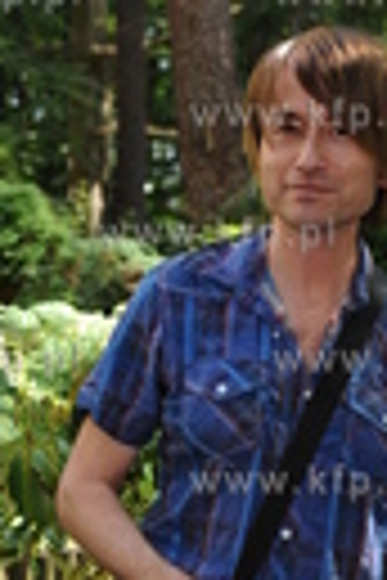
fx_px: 1999
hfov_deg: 11.0
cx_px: 248
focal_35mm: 124
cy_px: 719
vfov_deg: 15.8
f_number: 4
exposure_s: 1/320
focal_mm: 40
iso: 400
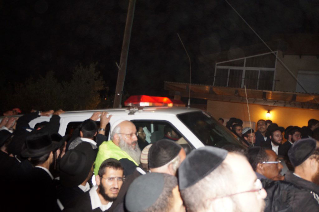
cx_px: 160
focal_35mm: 27
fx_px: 239
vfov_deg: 47.8
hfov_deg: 67.4
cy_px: 106
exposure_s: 1/60
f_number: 3.5
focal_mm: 18
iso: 1000
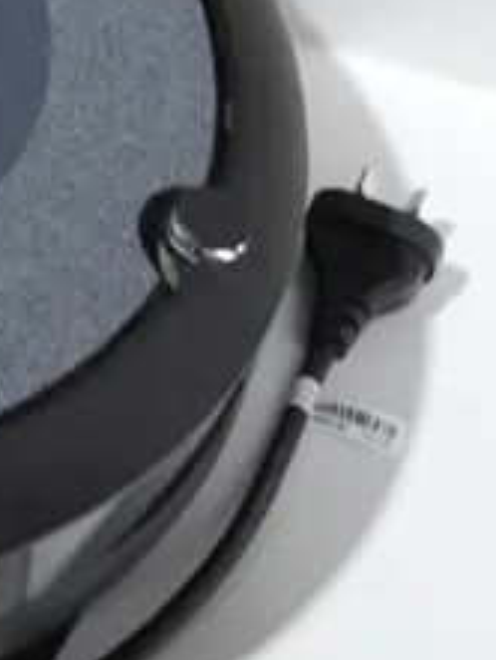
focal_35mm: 130
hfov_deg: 10.3
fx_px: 2481
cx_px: -569
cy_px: -373
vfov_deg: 14.1
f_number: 3.5
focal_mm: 14
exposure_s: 1/60
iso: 320
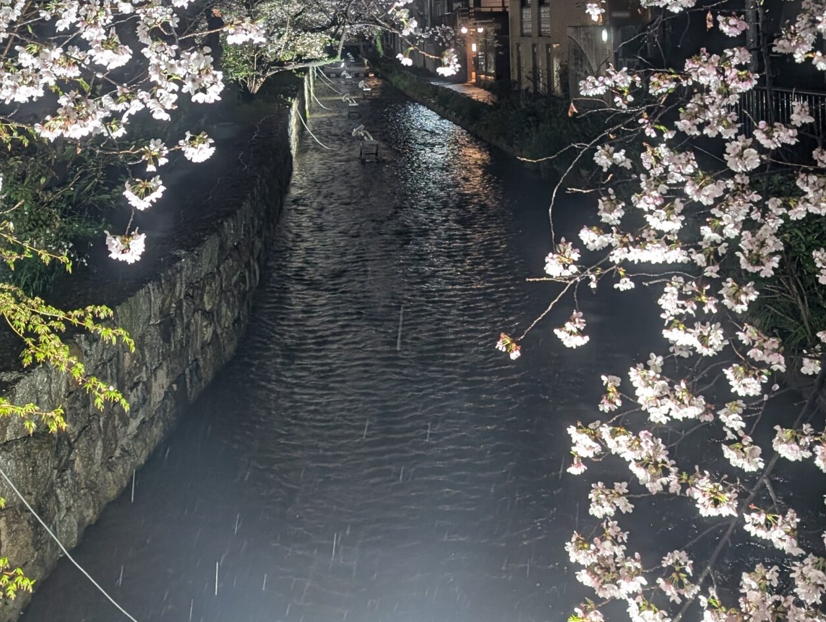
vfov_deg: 28.2
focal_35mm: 49
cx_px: 353
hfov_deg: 38.8
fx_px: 1171
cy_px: 20
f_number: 1.68
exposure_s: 1/120
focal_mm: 6.9
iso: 427
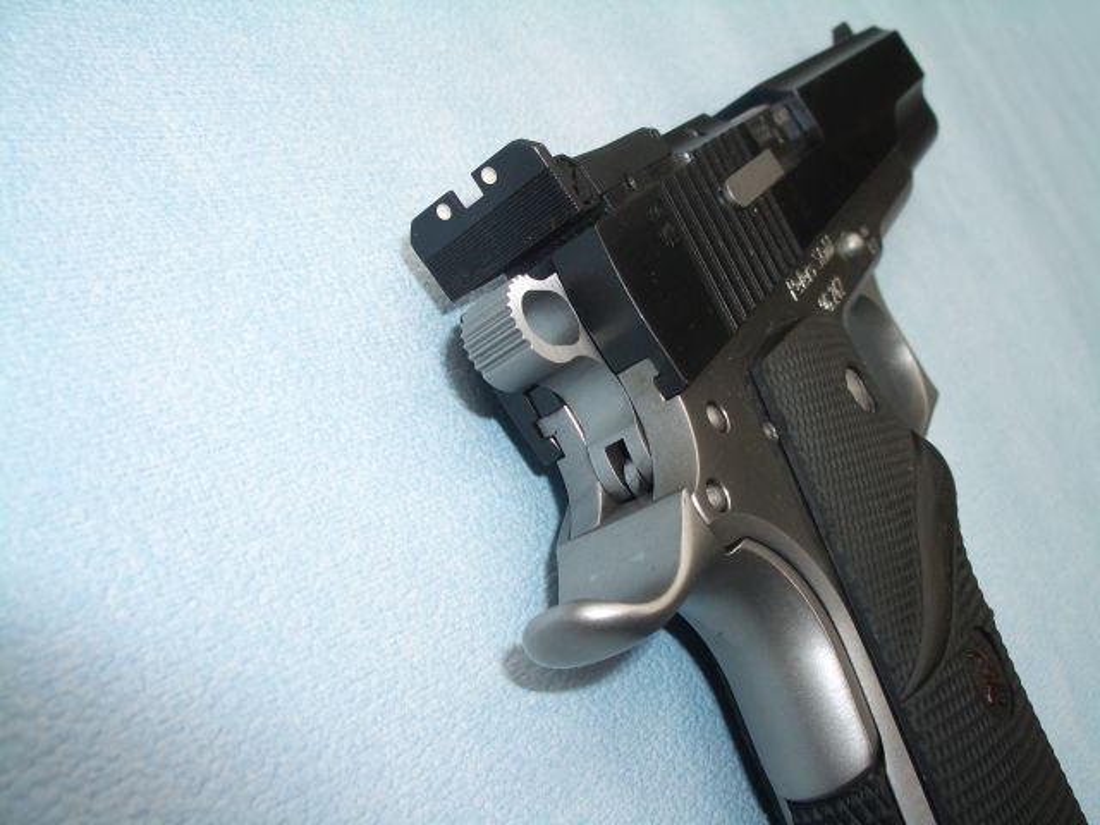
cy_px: 412
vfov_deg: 40.7
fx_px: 1112
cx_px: 550
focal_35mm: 35
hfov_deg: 52.6
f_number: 4.3
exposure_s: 1/40
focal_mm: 5.8
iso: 80
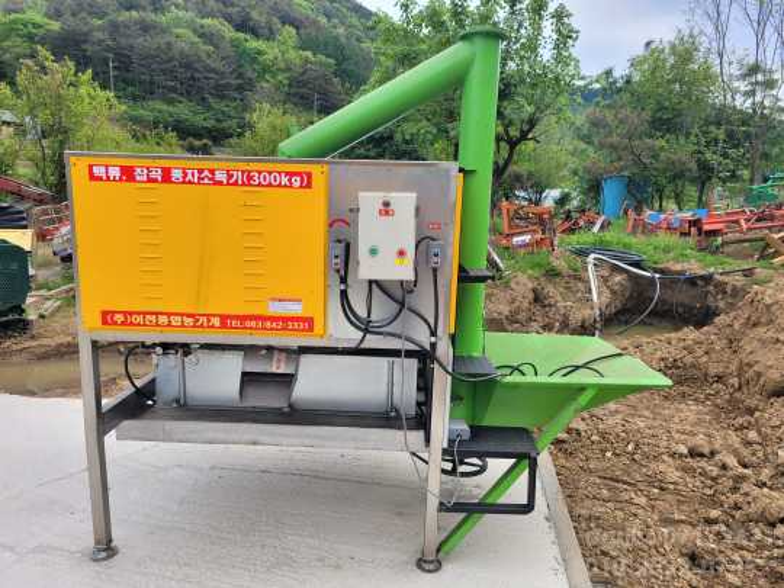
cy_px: 294
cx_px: 392
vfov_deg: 53.1
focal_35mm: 26
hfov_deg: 67.3
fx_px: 589
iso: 40
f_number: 1.8
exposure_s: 1/1022
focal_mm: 5.4
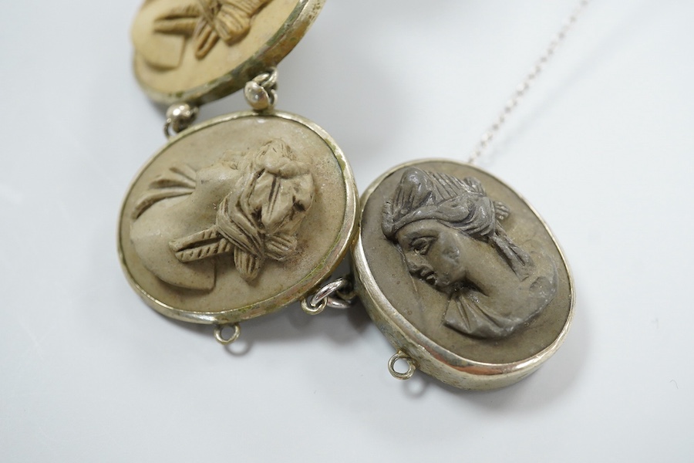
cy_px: 232
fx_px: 867
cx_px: 347
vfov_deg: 29.9
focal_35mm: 45
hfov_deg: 43.6
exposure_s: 1/100
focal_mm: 30
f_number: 10
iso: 2500
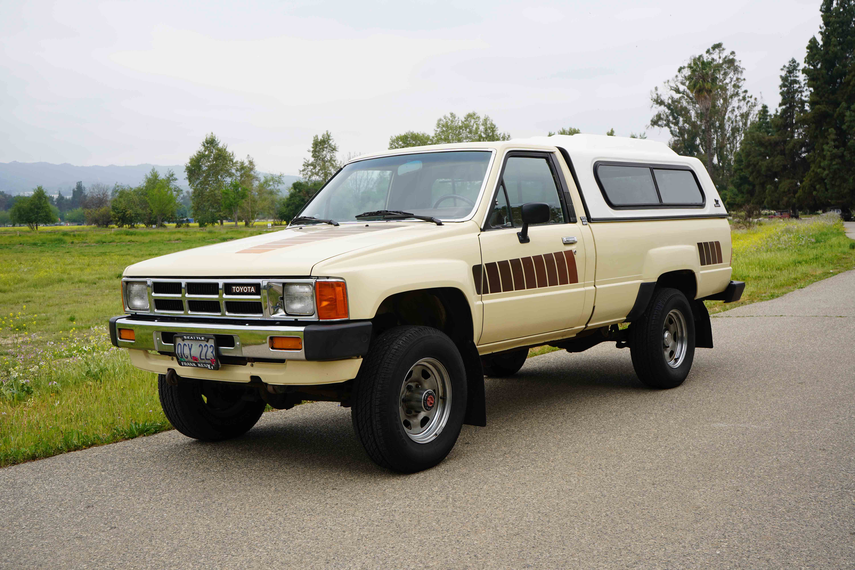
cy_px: 285
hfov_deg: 48.5
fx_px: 950
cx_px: 428
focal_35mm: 40
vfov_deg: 33.4
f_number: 8
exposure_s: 1/125
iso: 100
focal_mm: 40
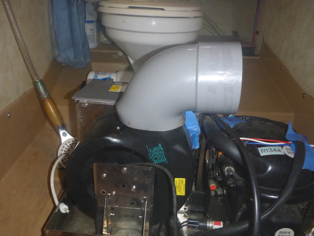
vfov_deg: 49.7
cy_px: 118
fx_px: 254
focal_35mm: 28
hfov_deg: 63.4
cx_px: 157
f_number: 3.3
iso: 800
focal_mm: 4.9
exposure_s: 1/60
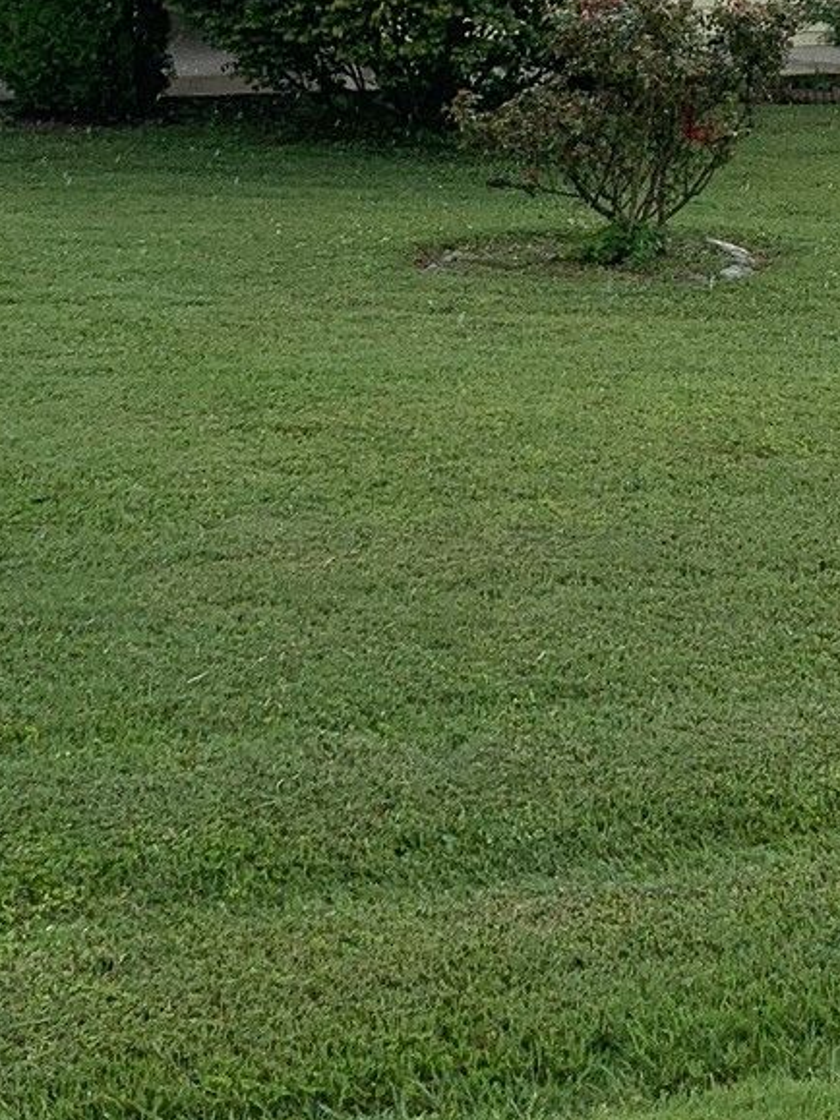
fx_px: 2978
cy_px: -48
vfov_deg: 20.5
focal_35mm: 92
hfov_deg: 16.1
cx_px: 395
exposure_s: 1/1136
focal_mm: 4.25
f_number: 1.8
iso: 25
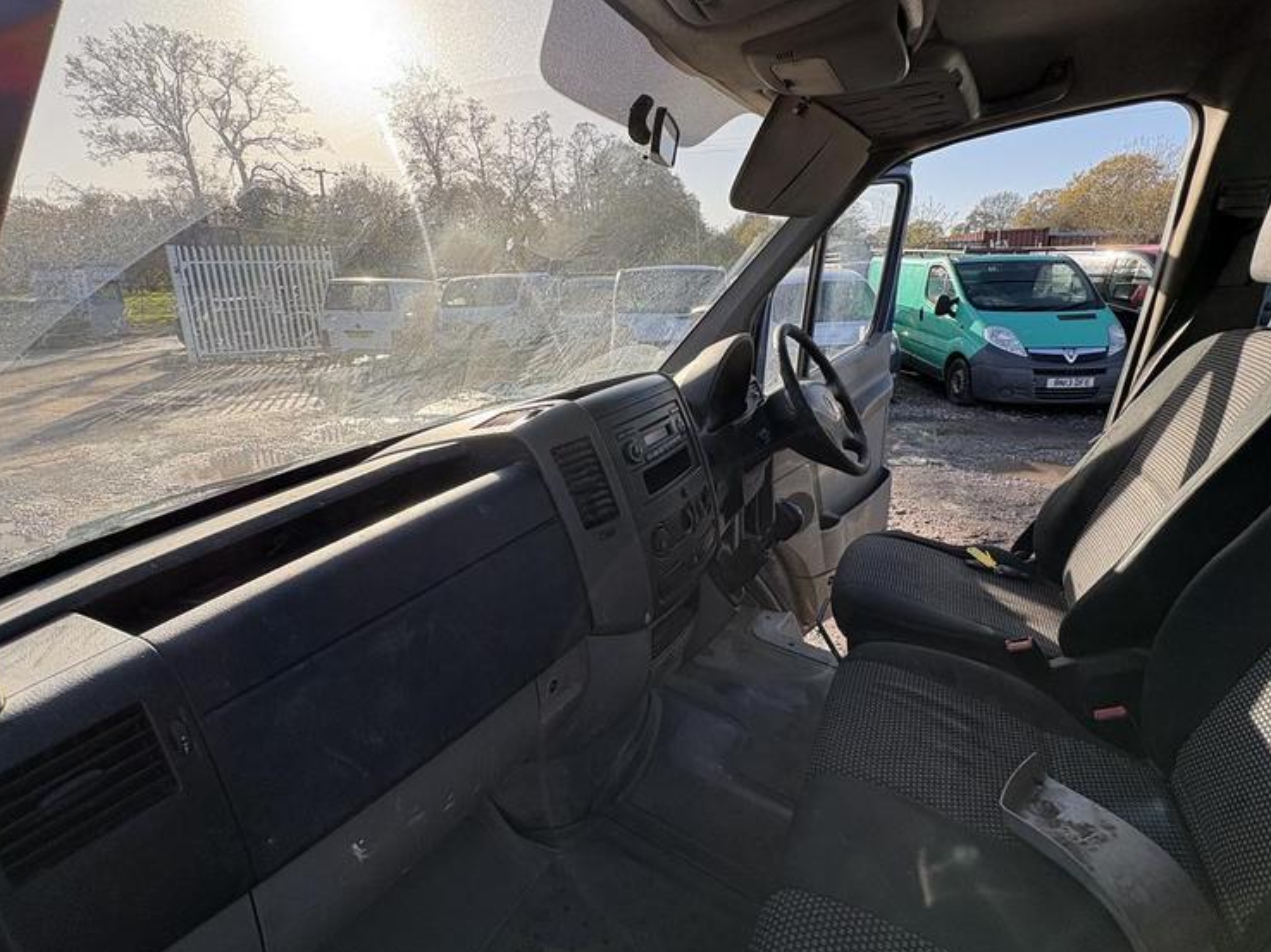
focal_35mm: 17
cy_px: 437
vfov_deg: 74.6
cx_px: 646
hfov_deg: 91.0
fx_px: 624
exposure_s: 1/631
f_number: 2.2
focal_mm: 2.22
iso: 40
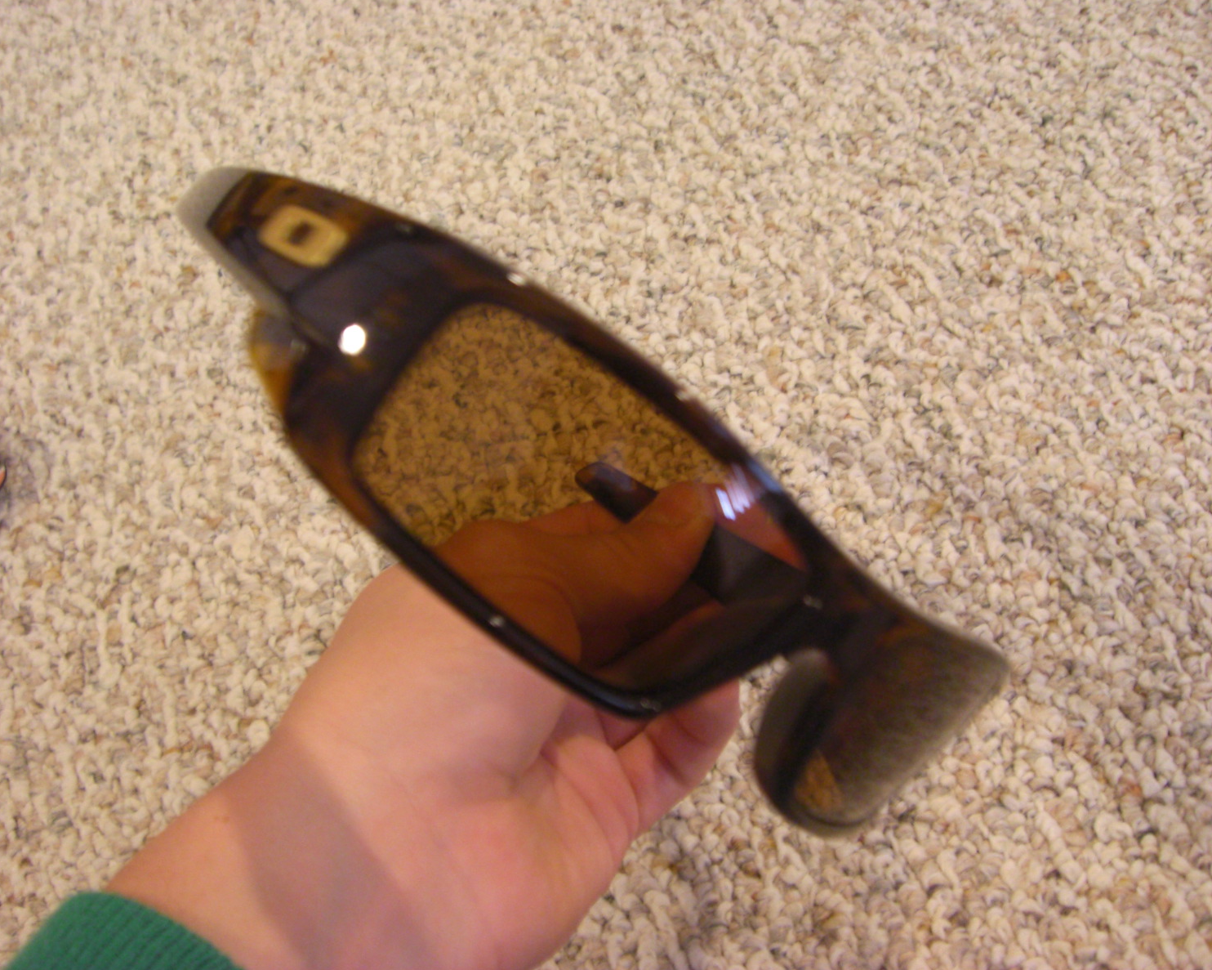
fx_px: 1435
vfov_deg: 37.3
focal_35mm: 40
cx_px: 595
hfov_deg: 45.8
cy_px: 482
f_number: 2.7
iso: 200
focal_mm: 6.2
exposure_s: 1/8
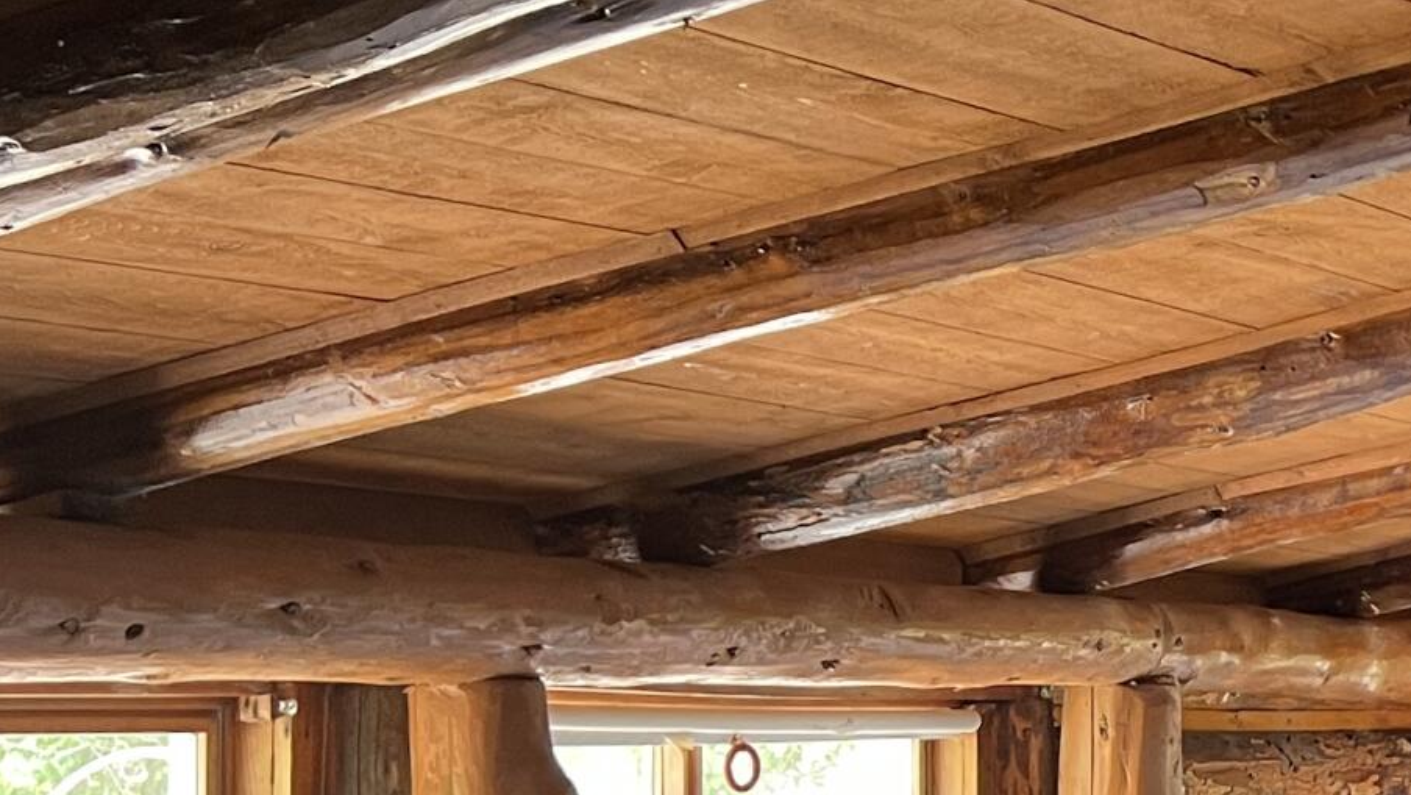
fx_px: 3518
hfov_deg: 20.7
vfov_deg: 12.8
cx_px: 1828
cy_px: 604
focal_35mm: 94
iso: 125
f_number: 1.5
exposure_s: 1/60
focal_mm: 5.7
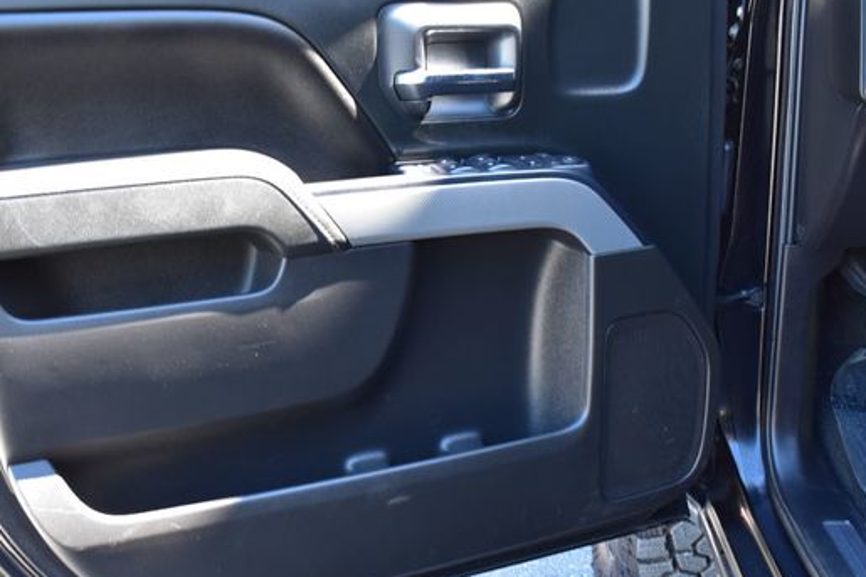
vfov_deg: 32.6
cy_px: 284
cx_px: 377
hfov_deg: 47.3
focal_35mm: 41
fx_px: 986
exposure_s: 1/40
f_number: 7.1
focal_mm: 22
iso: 400
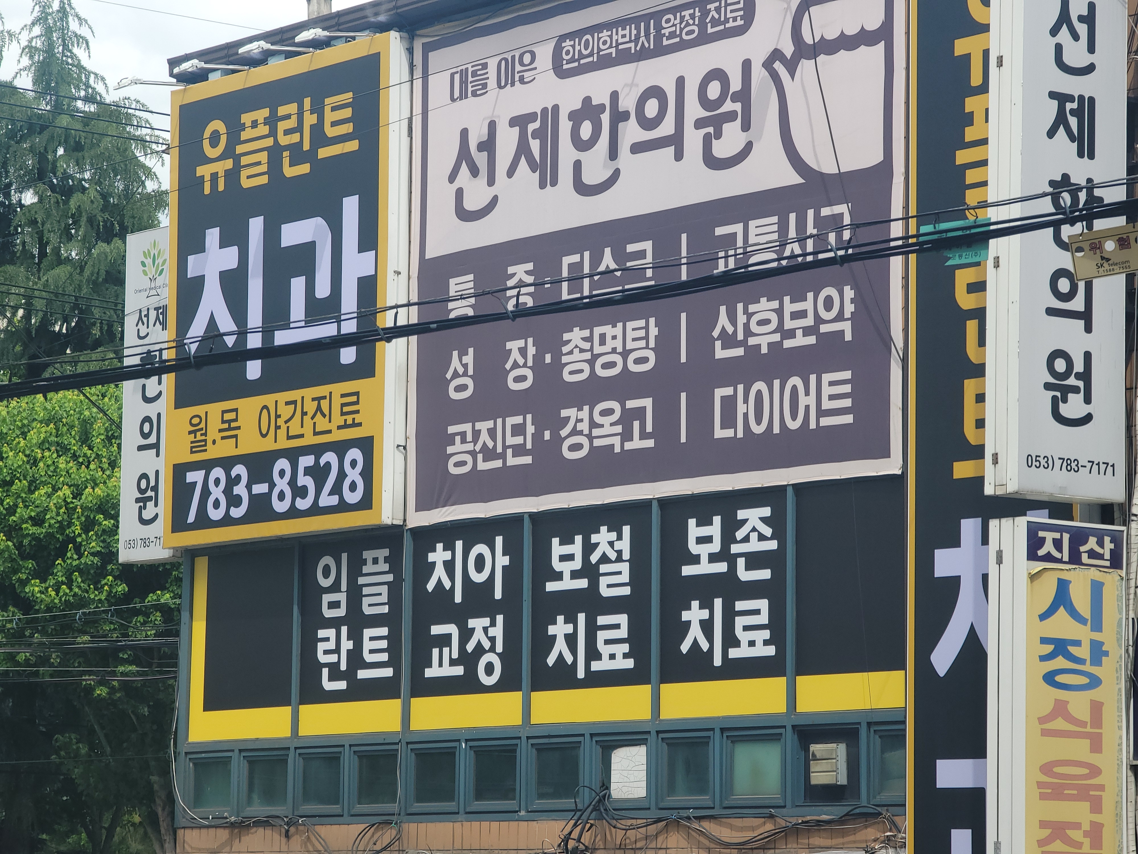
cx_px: 569
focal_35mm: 123
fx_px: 4044
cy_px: 427
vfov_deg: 12.0
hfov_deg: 16.0
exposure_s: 1/213
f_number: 3
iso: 25
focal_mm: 14.2
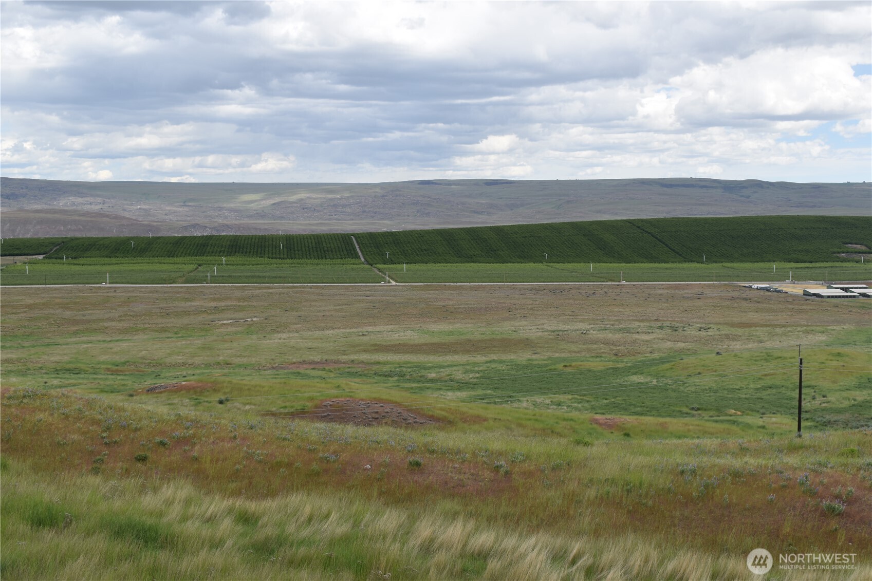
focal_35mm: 45
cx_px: 436
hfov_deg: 43.6
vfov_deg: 29.9
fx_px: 1090
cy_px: 290
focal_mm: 30
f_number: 8
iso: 100
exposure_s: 1/250
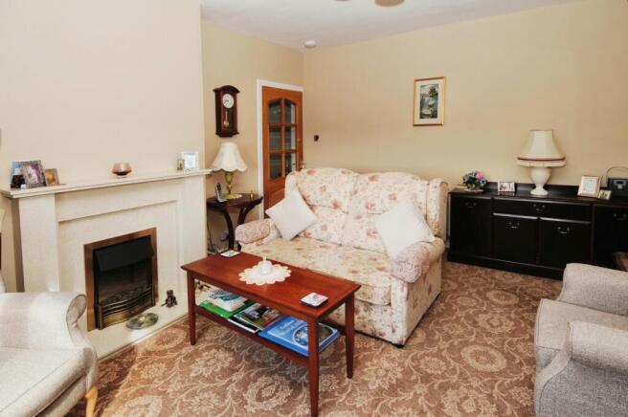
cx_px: 314
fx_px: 314
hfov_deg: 90.1
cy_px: 208
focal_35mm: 18
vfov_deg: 67.3
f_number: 7.1
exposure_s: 1/30
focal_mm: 12
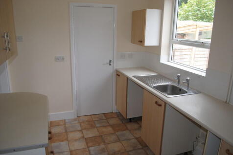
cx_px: 116
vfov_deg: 47.9
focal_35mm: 27
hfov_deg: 67.4
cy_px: 78
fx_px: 175
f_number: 3.5
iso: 180
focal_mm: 18
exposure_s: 1/125
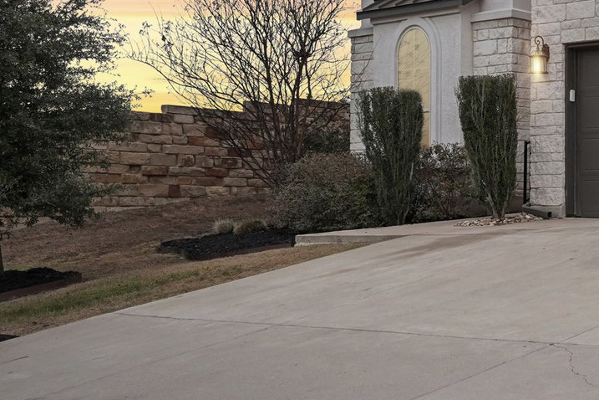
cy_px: 67
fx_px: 1027
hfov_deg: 25.9
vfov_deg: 21.7
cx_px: 848
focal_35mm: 62
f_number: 8
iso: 800
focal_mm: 21.6
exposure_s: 1/1600
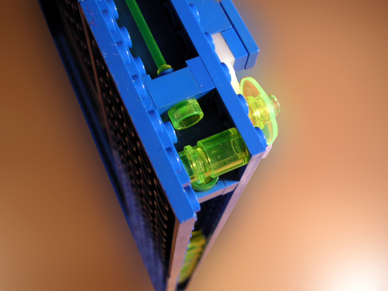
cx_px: 185
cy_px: 155
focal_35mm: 46
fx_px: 516
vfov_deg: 31.5
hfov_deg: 41.2
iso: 100
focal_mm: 5.7
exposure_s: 1/20
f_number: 2.8
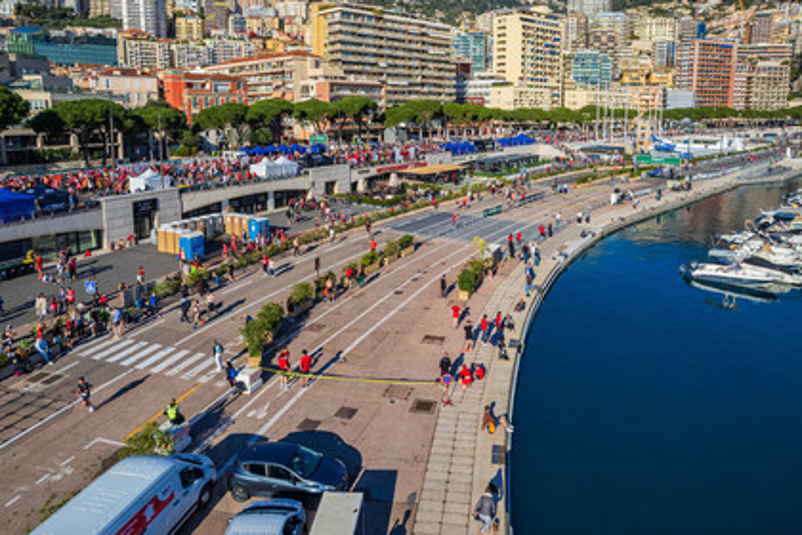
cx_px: 401
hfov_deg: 78.6
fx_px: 490
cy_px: 268
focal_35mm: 22
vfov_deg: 57.2
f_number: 2.8
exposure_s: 1/2000
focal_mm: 8.4
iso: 100
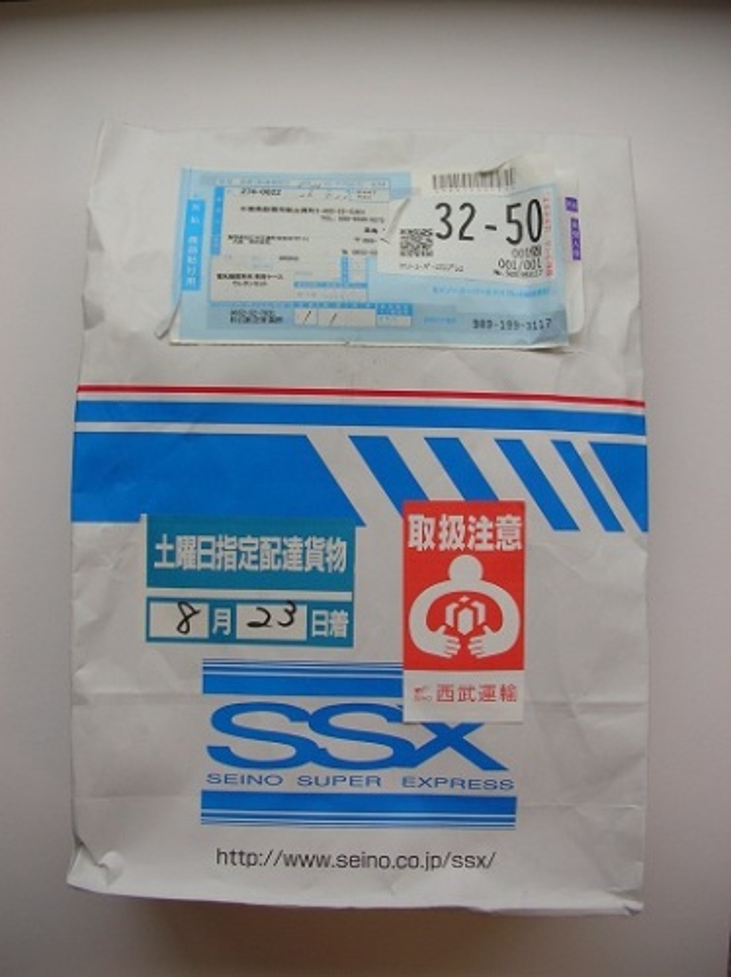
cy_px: 488
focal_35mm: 35
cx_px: 366
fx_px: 987
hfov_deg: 40.6
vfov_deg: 52.7
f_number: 2.8
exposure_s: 1/105
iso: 50
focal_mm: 5.8
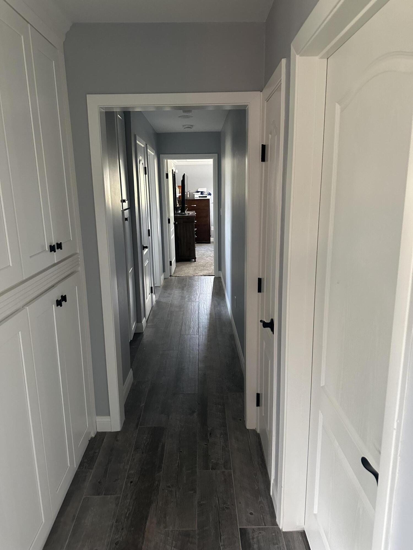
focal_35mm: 24
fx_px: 382
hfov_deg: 56.8
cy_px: 275
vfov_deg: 71.6
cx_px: 206
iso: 500
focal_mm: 6.86
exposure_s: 1/60
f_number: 1.78
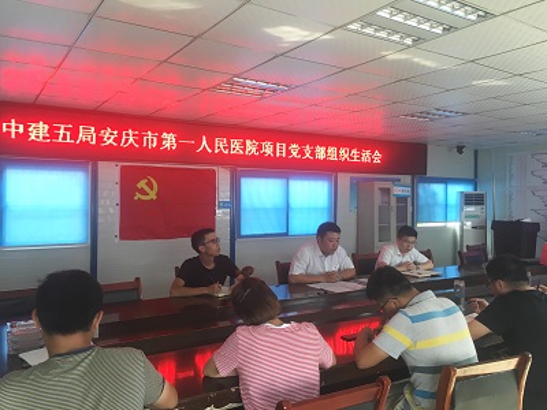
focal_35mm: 29
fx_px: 458
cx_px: 274
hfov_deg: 61.7
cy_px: 205
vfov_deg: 48.2
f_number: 2.2
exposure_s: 1/33
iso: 32
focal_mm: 4.15
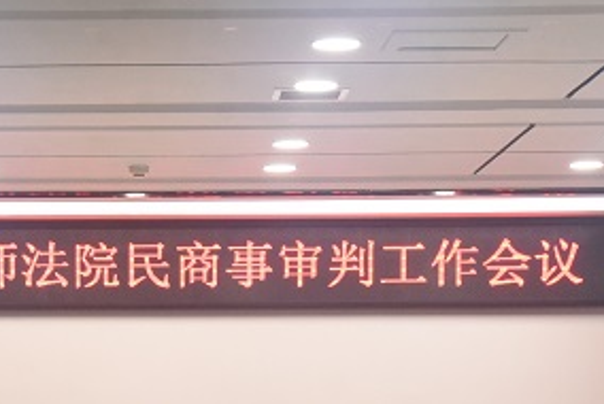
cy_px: 525
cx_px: 136
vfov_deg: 10.0
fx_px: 2267
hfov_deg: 15.1
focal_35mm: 135
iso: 6400
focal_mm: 48
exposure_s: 1/200
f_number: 7.1
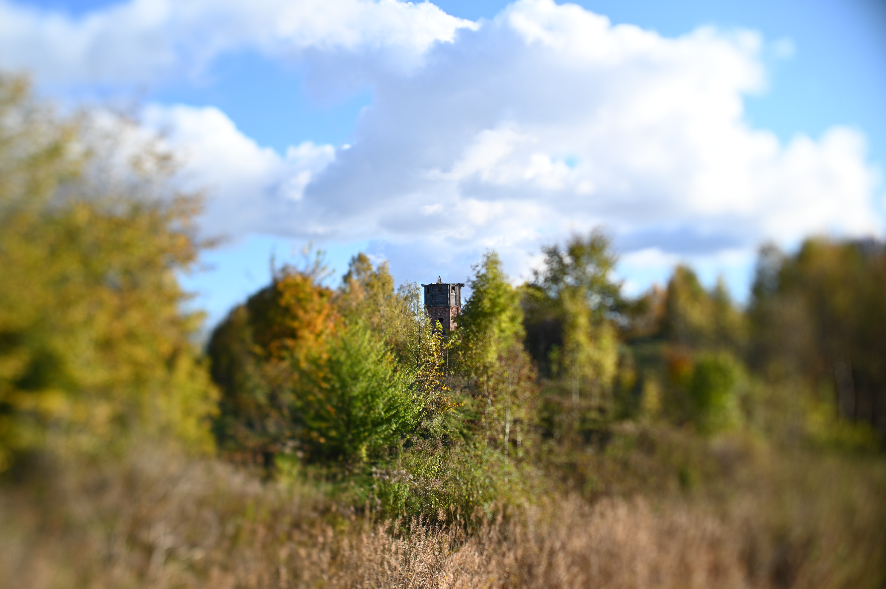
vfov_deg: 27.0
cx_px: 443
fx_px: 1230
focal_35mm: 50
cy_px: 294
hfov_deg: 39.6
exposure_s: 1/1250
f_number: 1.4
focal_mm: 50
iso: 100
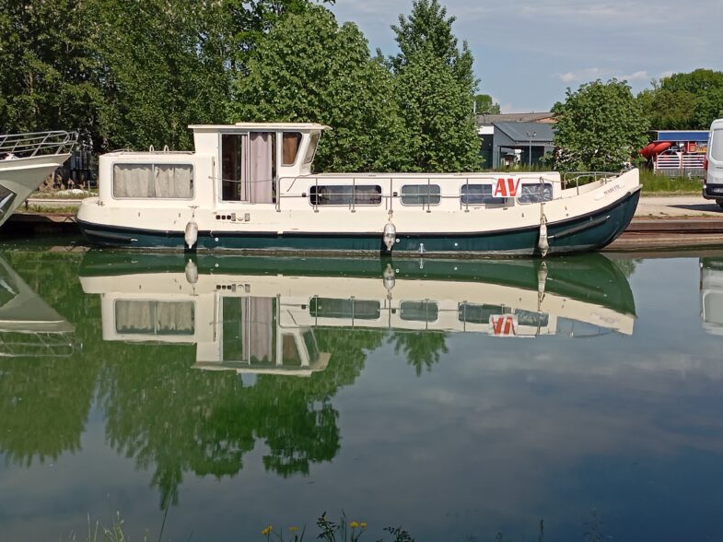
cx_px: 367
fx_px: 1086
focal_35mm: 52
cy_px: 276
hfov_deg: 36.8
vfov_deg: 28.0
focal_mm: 4.27
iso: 100
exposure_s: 1/1157
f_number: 1.8
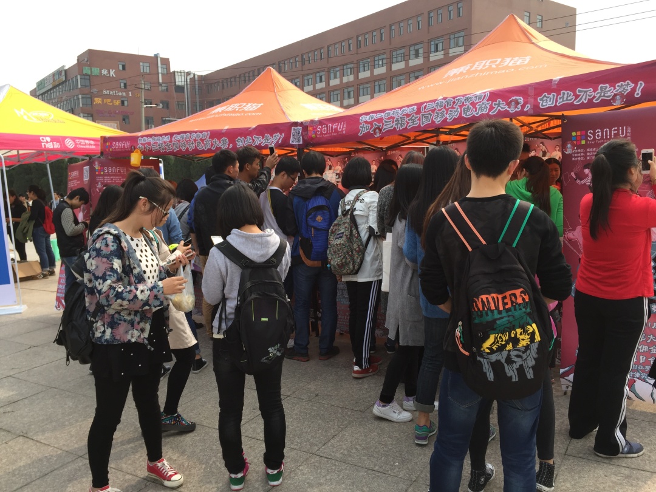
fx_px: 550
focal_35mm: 29
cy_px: 246
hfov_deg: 61.7
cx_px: 328
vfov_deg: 48.2
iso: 32
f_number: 2.2
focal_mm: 4.15
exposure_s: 1/942
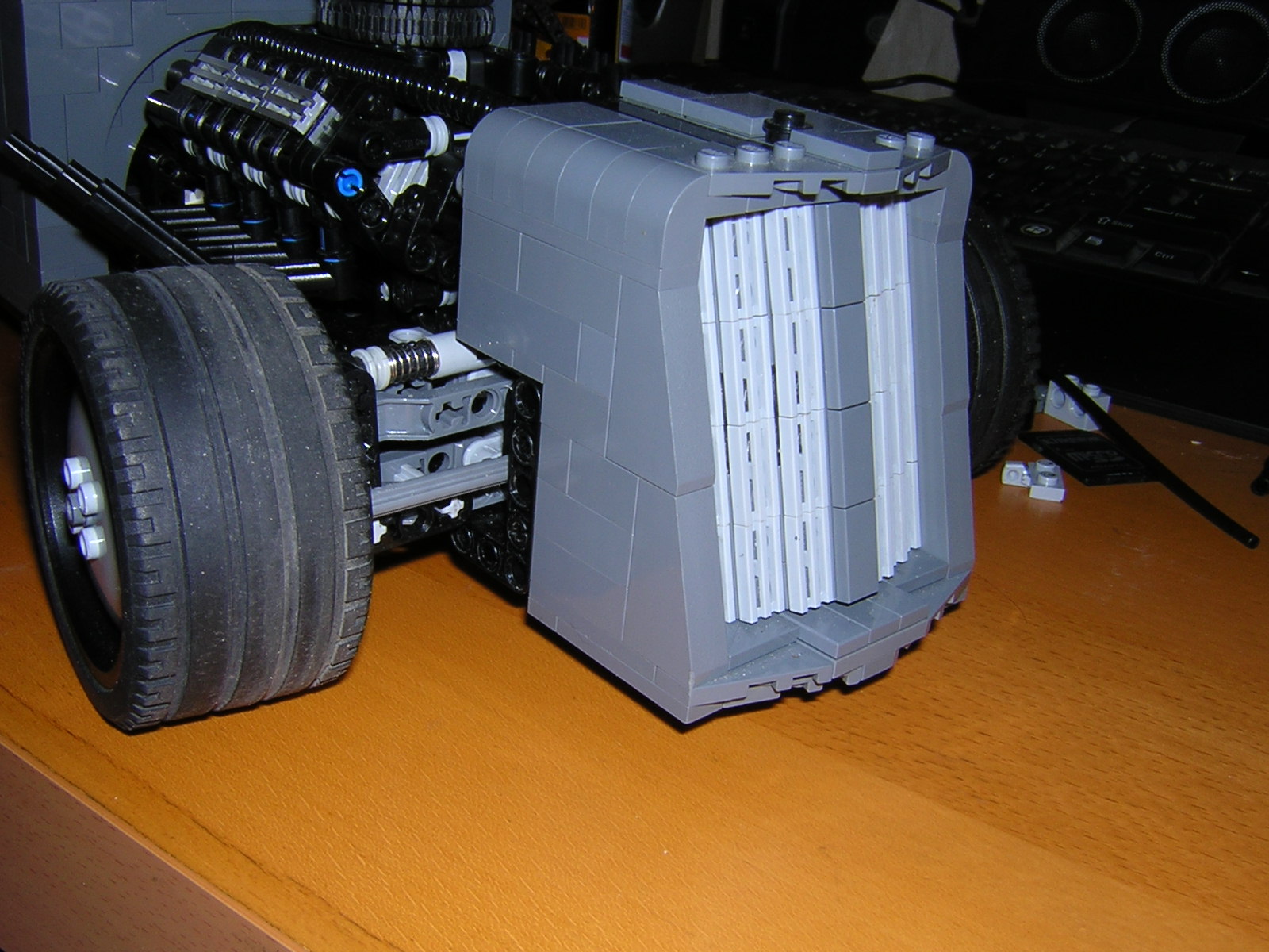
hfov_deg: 51.4
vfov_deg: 39.7
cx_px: 634
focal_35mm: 36
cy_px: 476
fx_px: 1320
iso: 100
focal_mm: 4.7
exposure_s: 1/60.1
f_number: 5.2
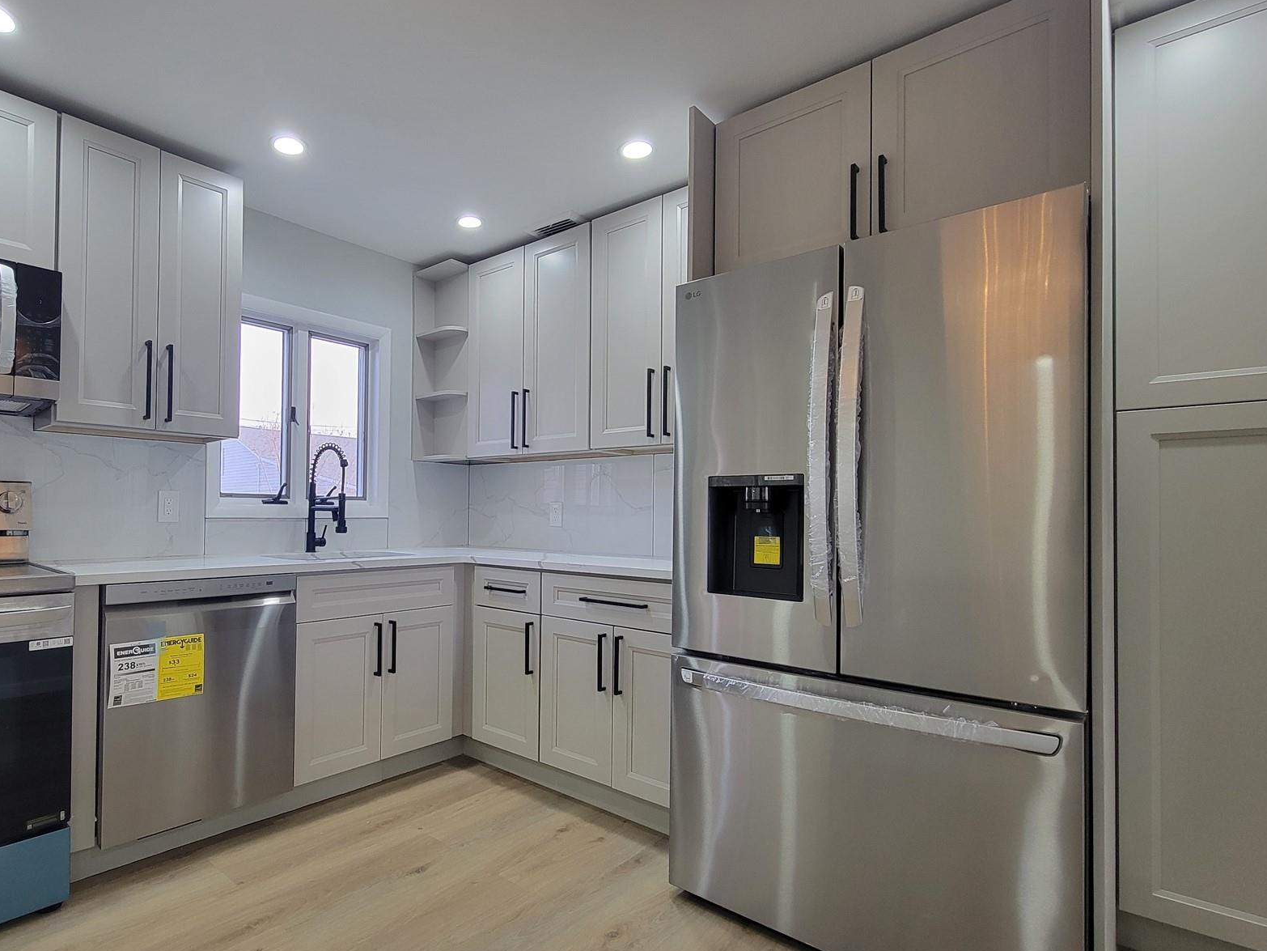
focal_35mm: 17
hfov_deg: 89.5
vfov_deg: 74.7
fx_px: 622
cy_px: 502
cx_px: 489
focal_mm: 2.2
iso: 200
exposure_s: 1/60
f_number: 2.2
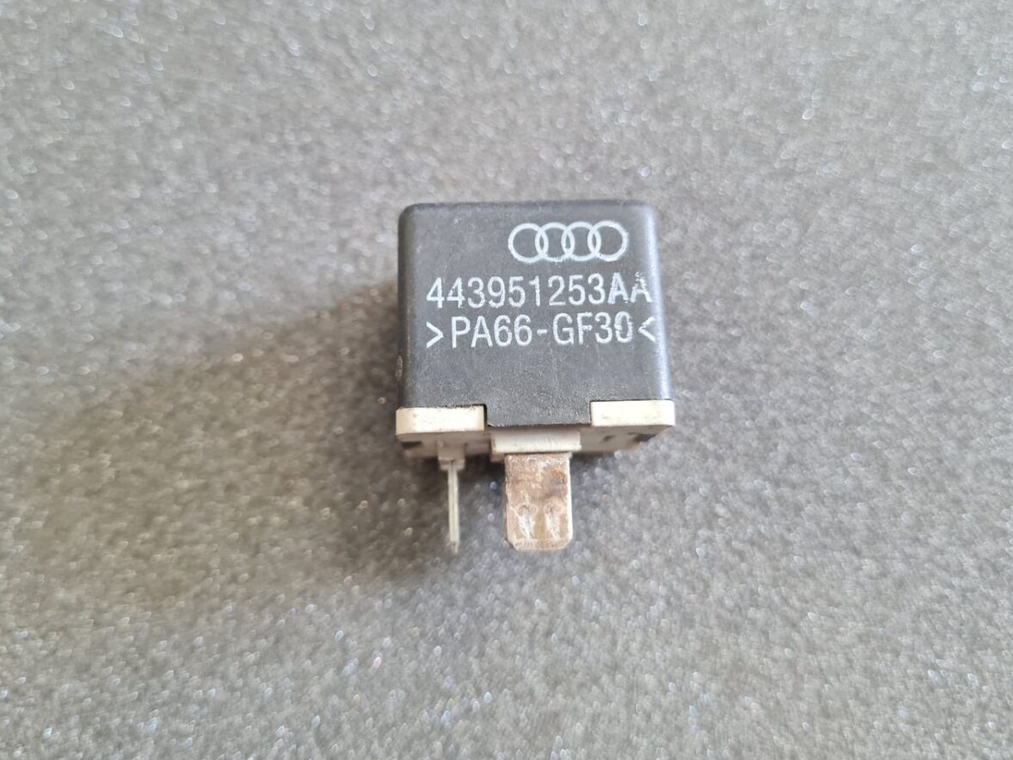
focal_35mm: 31
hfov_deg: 58.3
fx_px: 907
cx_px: 479
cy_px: 332
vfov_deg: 45.4
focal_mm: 5.4
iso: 160
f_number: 1.8
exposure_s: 1/50
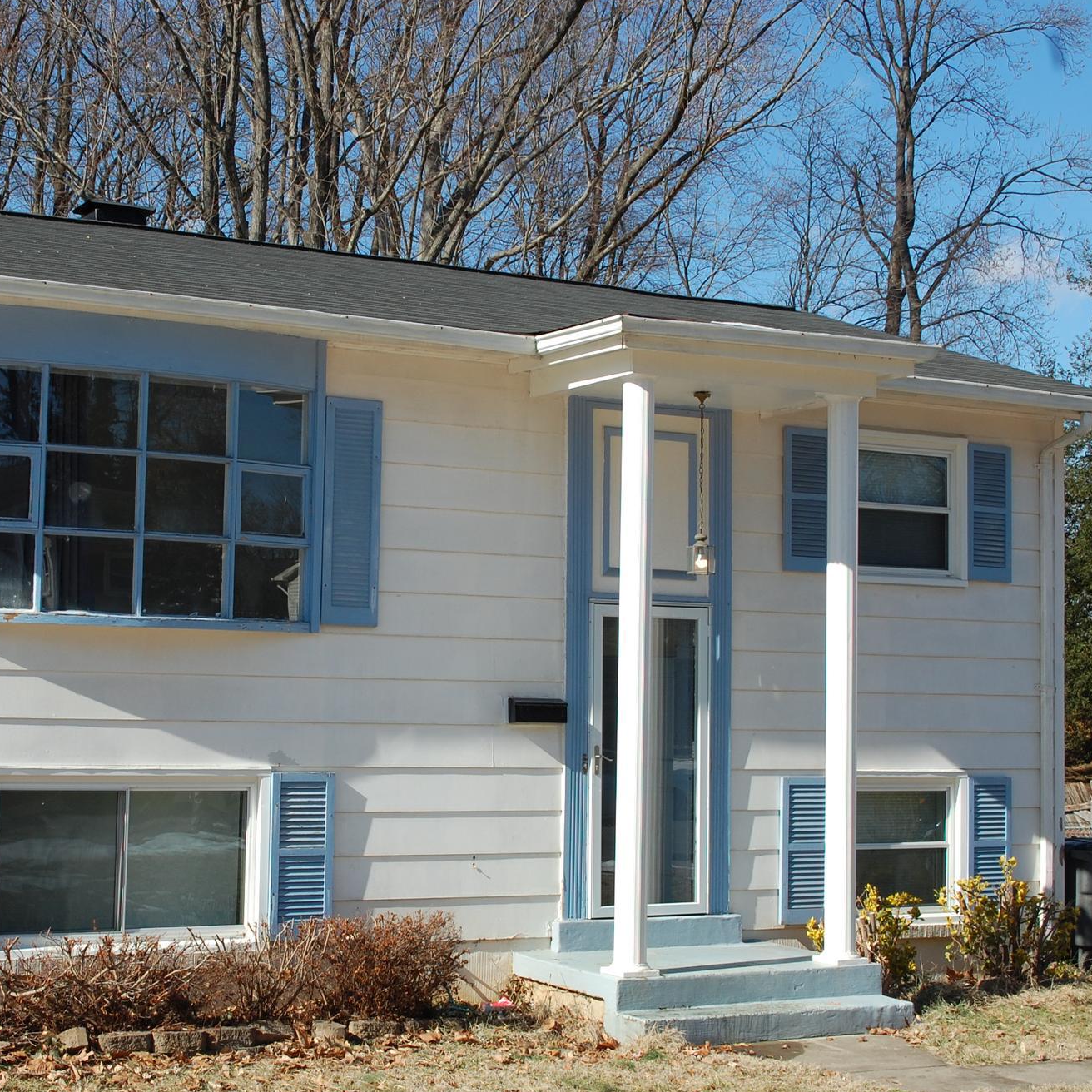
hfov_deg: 29.5
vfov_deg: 29.7
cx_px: 375
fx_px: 2058
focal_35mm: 58
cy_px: 544
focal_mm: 29
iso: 200
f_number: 9
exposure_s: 1/250
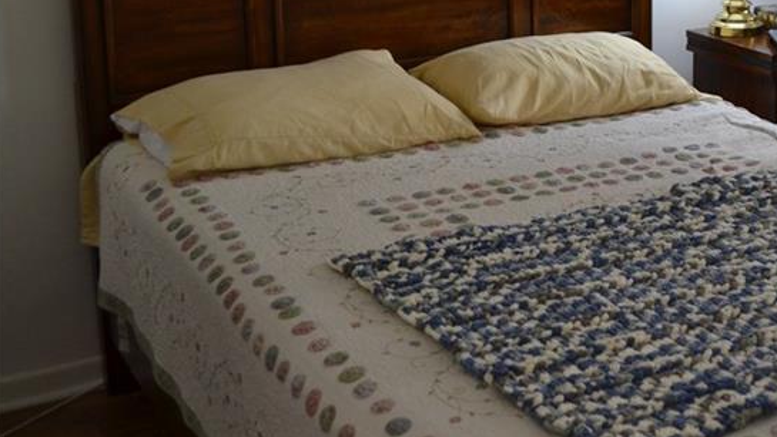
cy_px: -7
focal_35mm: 59
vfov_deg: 19.8
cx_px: 723
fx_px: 1216
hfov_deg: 33.3
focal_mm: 20
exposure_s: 1/15
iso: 450
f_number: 3.8
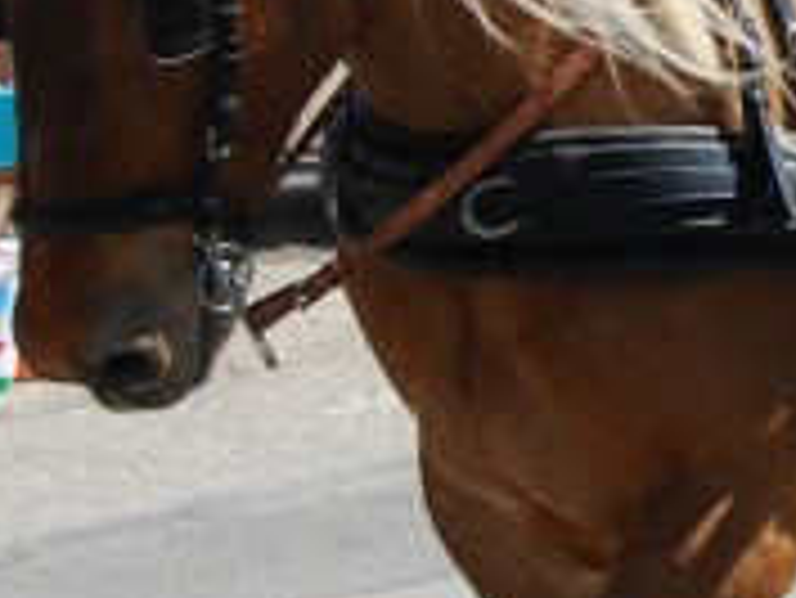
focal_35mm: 379
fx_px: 8721
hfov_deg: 5.2
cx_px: 1374
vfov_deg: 3.9
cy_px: -72
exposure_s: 1/200
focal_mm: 52
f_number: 7.1
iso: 100
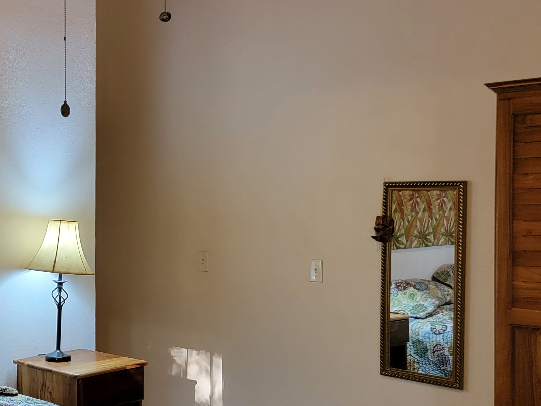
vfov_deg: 28.0
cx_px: 25
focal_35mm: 52
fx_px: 813
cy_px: 219
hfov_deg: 34.2
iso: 320
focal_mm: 6.7
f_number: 1.8
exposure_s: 1/40
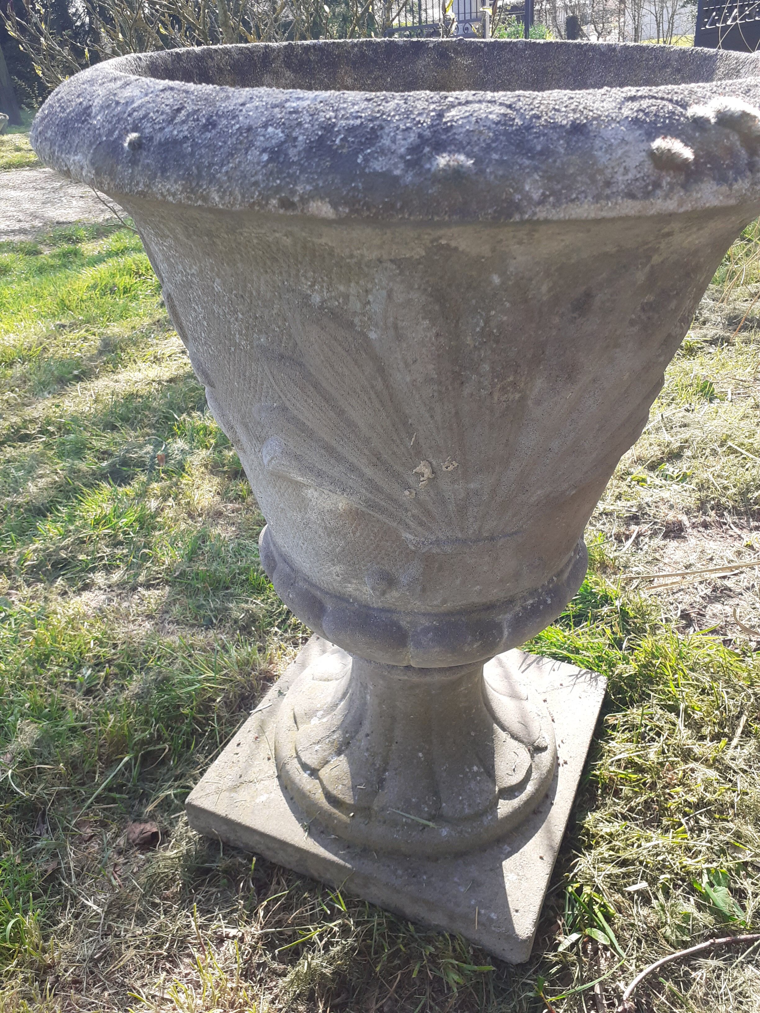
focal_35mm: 27
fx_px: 790
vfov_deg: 65.3
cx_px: 380
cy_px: 506
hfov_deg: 51.4
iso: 40
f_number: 1.9
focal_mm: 3.6
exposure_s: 1/320
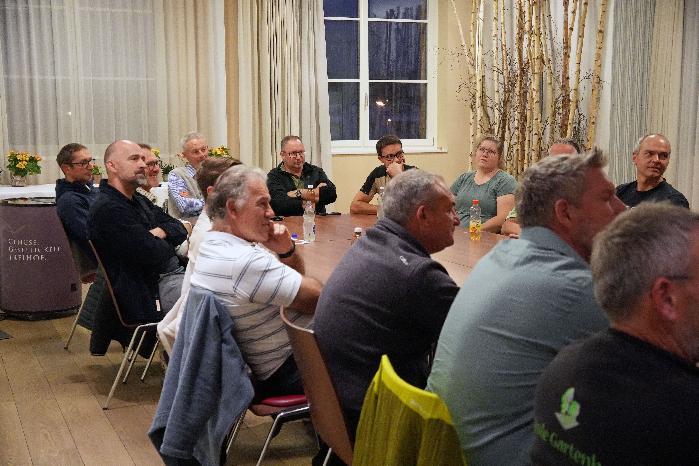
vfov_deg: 27.3
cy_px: 233
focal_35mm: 50
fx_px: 961
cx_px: 350
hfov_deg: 40.0
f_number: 4
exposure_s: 1/200
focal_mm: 33
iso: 6400
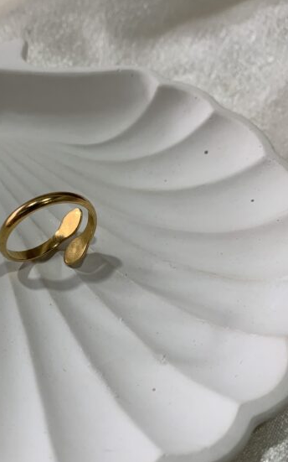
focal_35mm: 40
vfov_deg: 49.3
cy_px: 238
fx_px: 503
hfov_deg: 31.2
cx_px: 59
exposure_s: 1/100
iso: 80
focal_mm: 4.25
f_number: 1.8
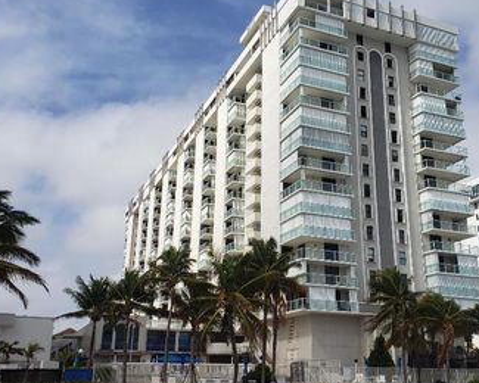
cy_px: 186
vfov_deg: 38.2
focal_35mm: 39
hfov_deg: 46.7
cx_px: 280
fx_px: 553
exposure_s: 1/2551
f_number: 2.4
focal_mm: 4.3
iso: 50
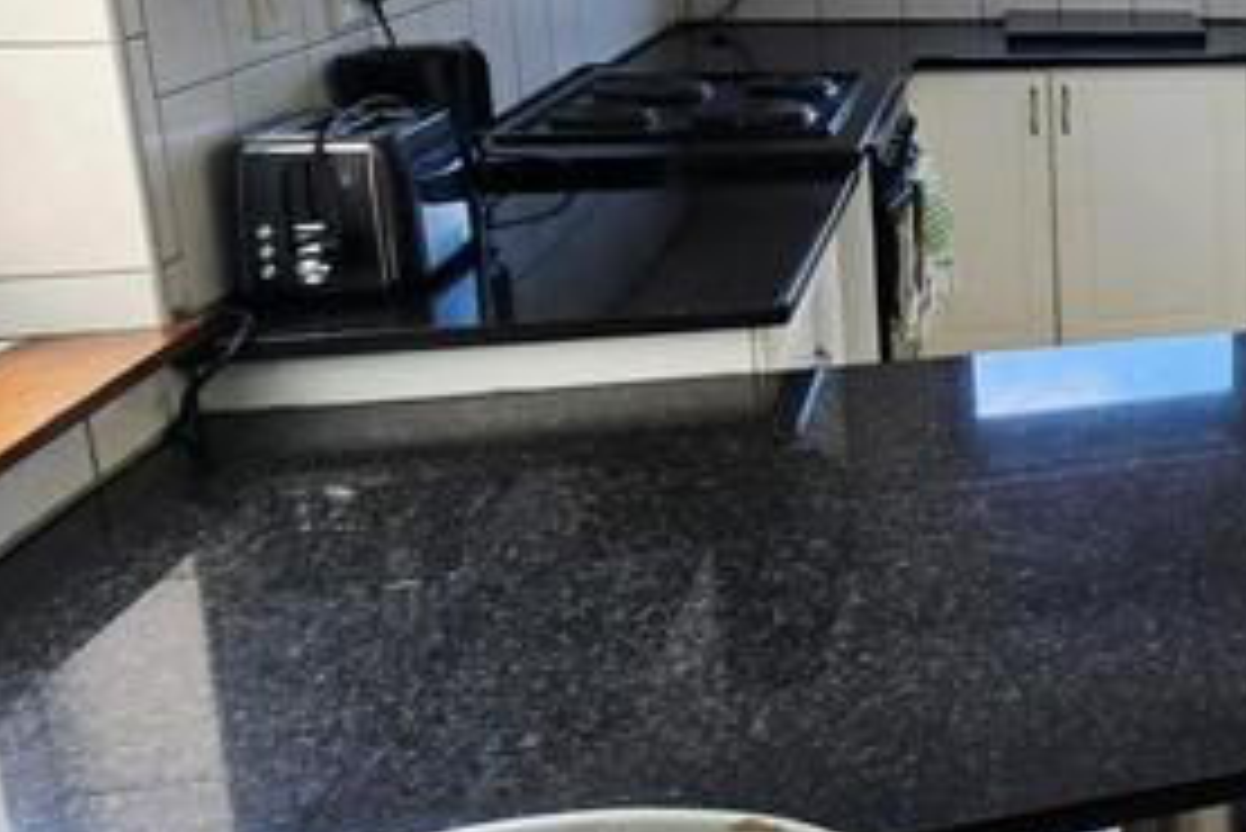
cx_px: 1637
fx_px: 1350
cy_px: 117
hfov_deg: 34.3
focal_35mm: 39
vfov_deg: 32.9
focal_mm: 2.2
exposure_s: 1/101
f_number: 2.2
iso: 64
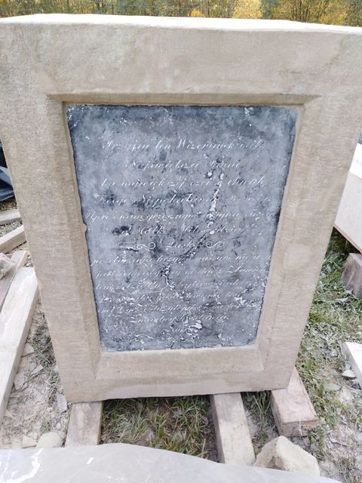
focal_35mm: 26
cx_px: 181
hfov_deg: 53.1
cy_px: 242
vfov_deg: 67.3
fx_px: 363
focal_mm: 3.46
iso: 105
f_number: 2.2
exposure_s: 1/50
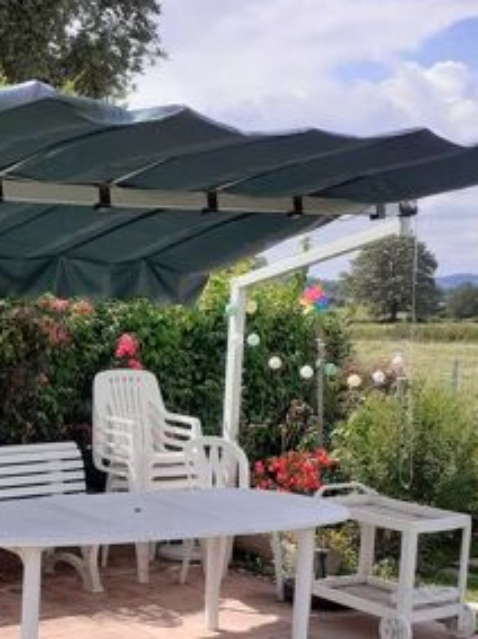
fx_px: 1124
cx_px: 38
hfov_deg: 23.3
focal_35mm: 61
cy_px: 386
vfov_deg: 31.6
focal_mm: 3.6
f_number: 1.9
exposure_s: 1/1502
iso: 40
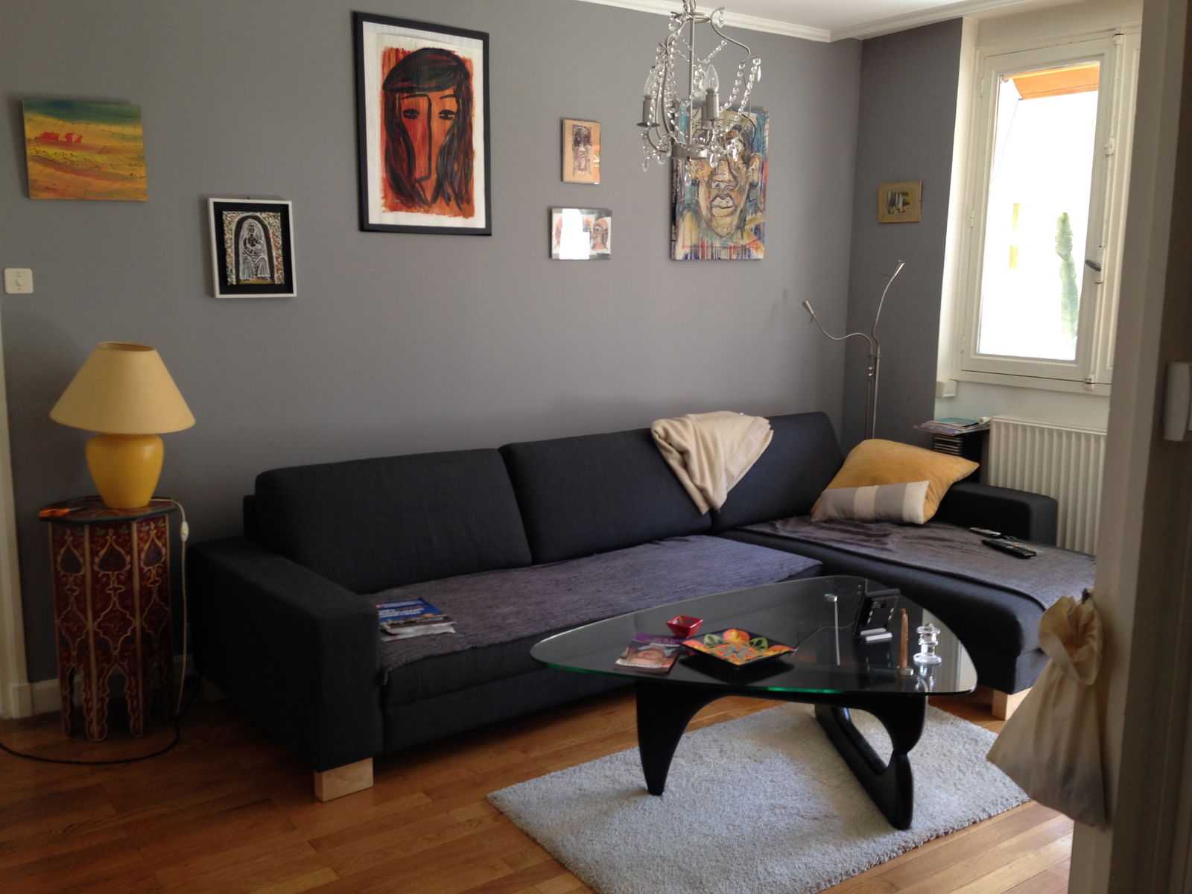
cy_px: 447
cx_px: 596
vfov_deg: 42.9
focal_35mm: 33
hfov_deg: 55.4
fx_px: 1136
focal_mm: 4.12
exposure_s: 1/20
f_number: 2.4
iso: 50
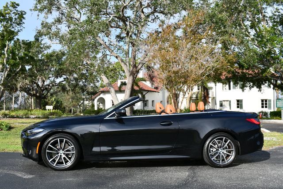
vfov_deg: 33.5
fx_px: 315
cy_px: 94
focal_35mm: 40
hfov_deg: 48.4
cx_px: 142
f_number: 7.1
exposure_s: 1/200
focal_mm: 20
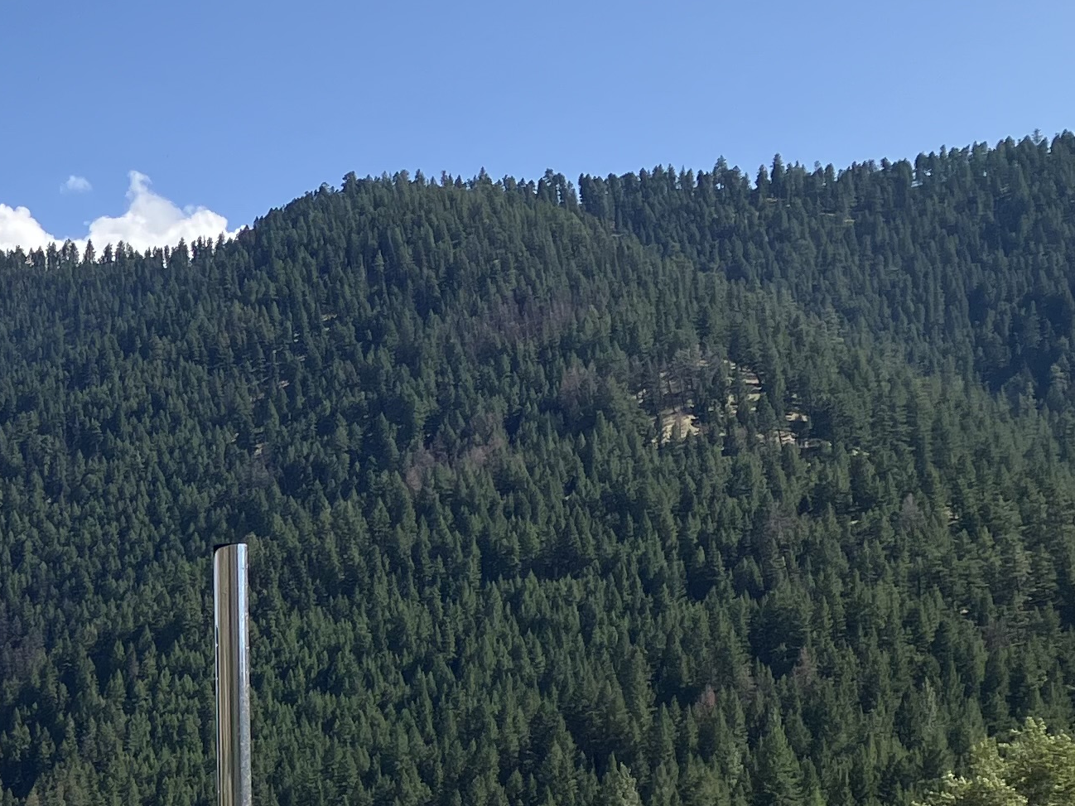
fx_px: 2701
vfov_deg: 16.1
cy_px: 1052
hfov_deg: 20.2
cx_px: -408
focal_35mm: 87
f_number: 1.8
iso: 32
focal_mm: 3.99
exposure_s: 1/1621
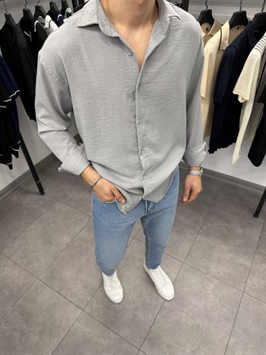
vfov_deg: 71.6
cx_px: 133
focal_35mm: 24
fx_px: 246
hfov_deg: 56.8
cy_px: 178
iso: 125
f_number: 1.78
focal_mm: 6.76
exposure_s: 1/50
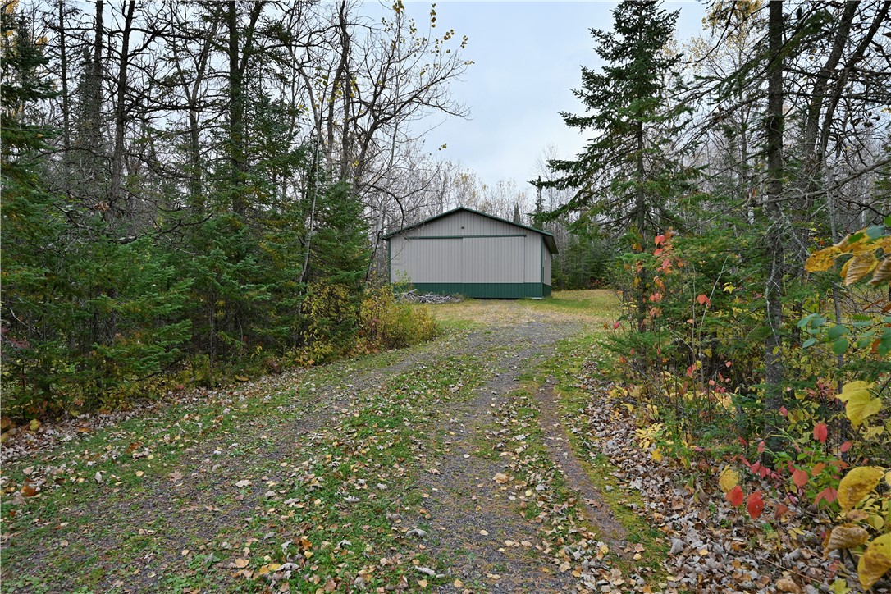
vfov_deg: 57.2
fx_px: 544
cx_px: 446
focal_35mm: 22
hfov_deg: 78.6
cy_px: 297
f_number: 5.6
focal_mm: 22
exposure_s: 1/125
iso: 200
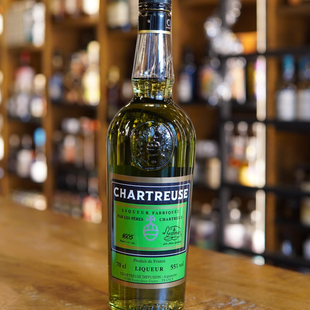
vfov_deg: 29.0
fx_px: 598
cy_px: 122
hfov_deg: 29.1
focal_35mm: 59
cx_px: 151
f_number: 2.8
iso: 1600
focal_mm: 30
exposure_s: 1/160
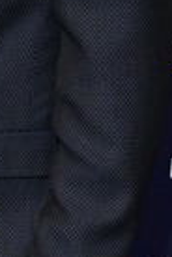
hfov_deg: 5.3
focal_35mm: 255
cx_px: -189
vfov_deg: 8.1
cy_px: 221
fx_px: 1827
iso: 1600
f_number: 5
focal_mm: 34
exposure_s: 1/250
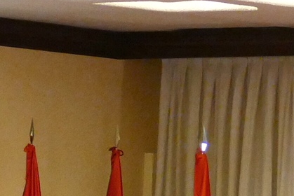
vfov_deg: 3.5
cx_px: 163
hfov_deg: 5.3
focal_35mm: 385
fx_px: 3146
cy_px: 437
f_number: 4
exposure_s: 1/60
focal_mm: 21.41
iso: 1600
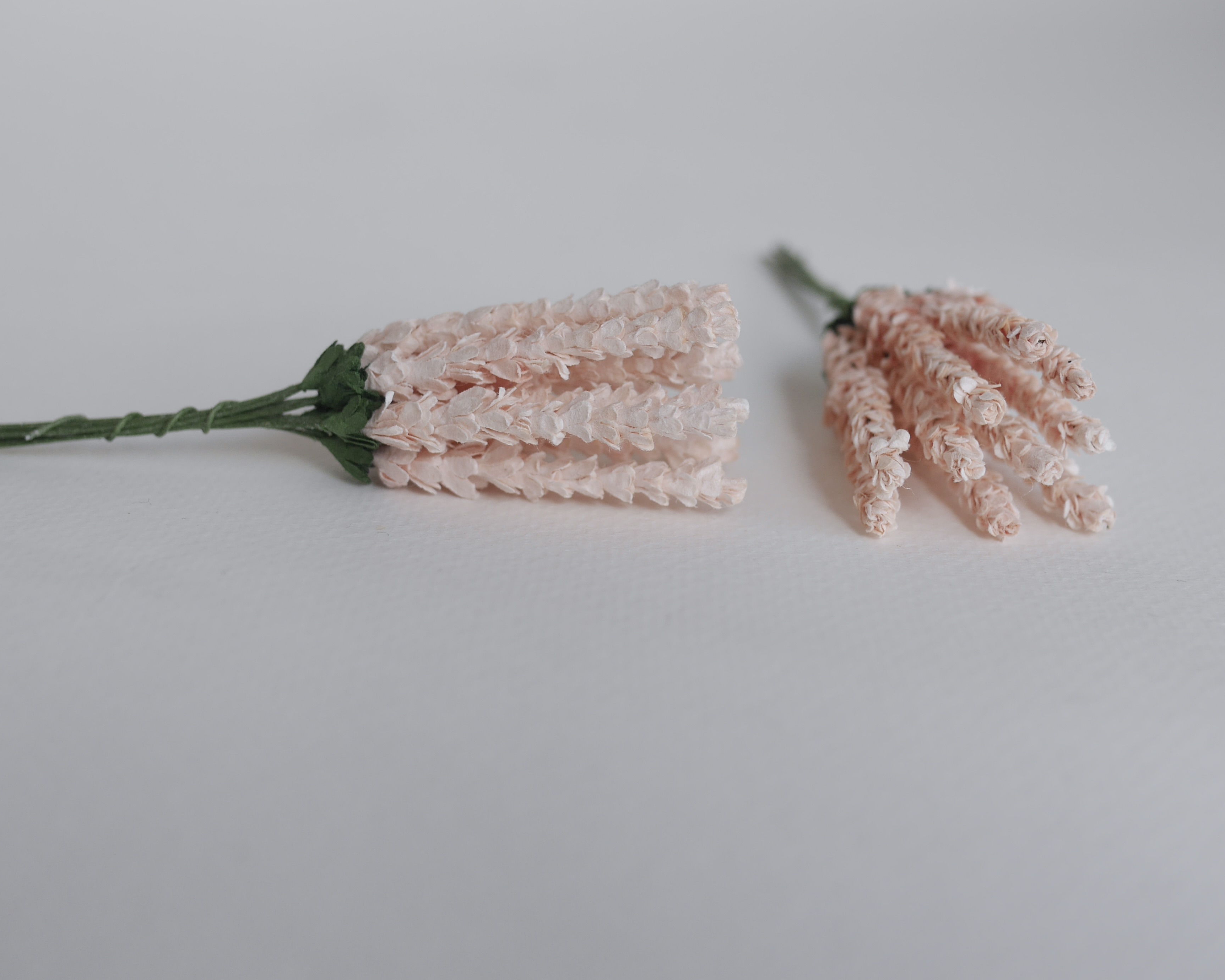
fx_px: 1885
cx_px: 568
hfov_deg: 36.0
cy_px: 419
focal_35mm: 52
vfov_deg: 29.1
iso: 200
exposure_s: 1/250
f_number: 2.8
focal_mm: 20
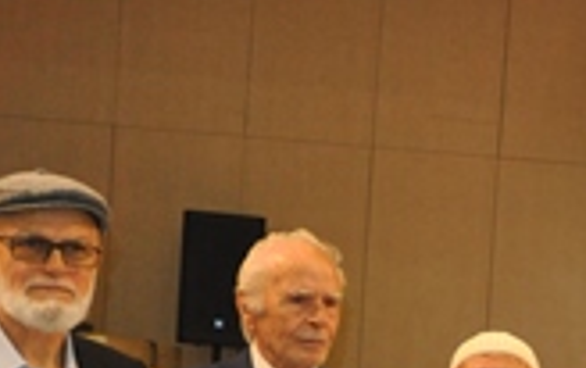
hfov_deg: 16.8
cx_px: 986
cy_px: 584
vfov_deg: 11.7
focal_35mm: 107
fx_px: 1711
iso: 800
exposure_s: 1/60
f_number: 3.5
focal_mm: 18
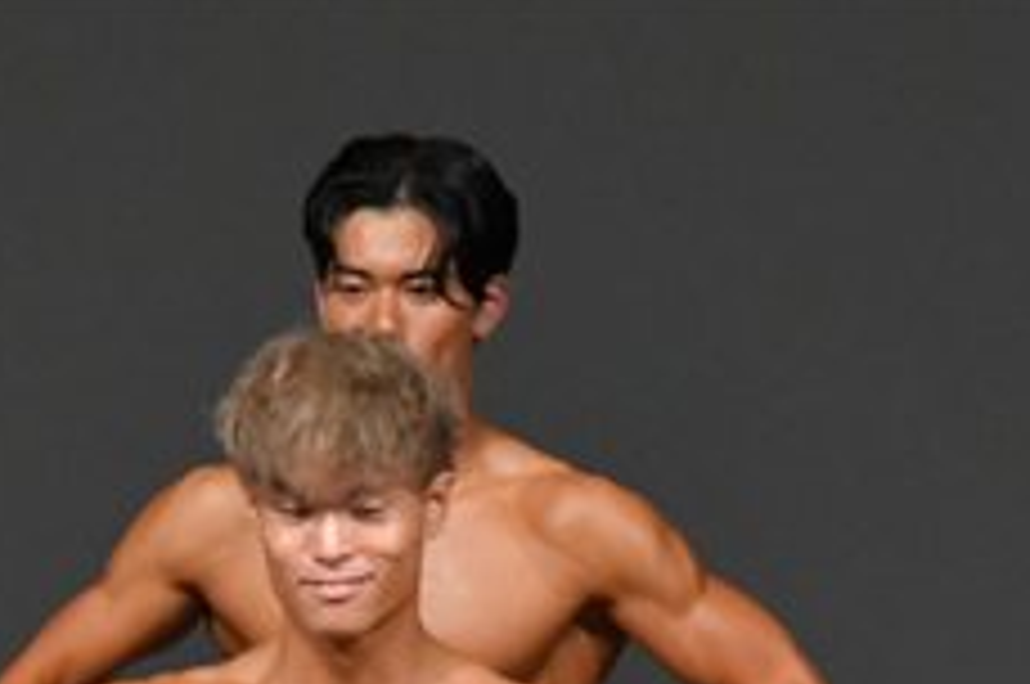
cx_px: 272
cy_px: 1143
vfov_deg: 1.2
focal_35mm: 1169
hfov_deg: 1.8
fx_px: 33399
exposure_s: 1/400
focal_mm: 230
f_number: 5.6
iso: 4000
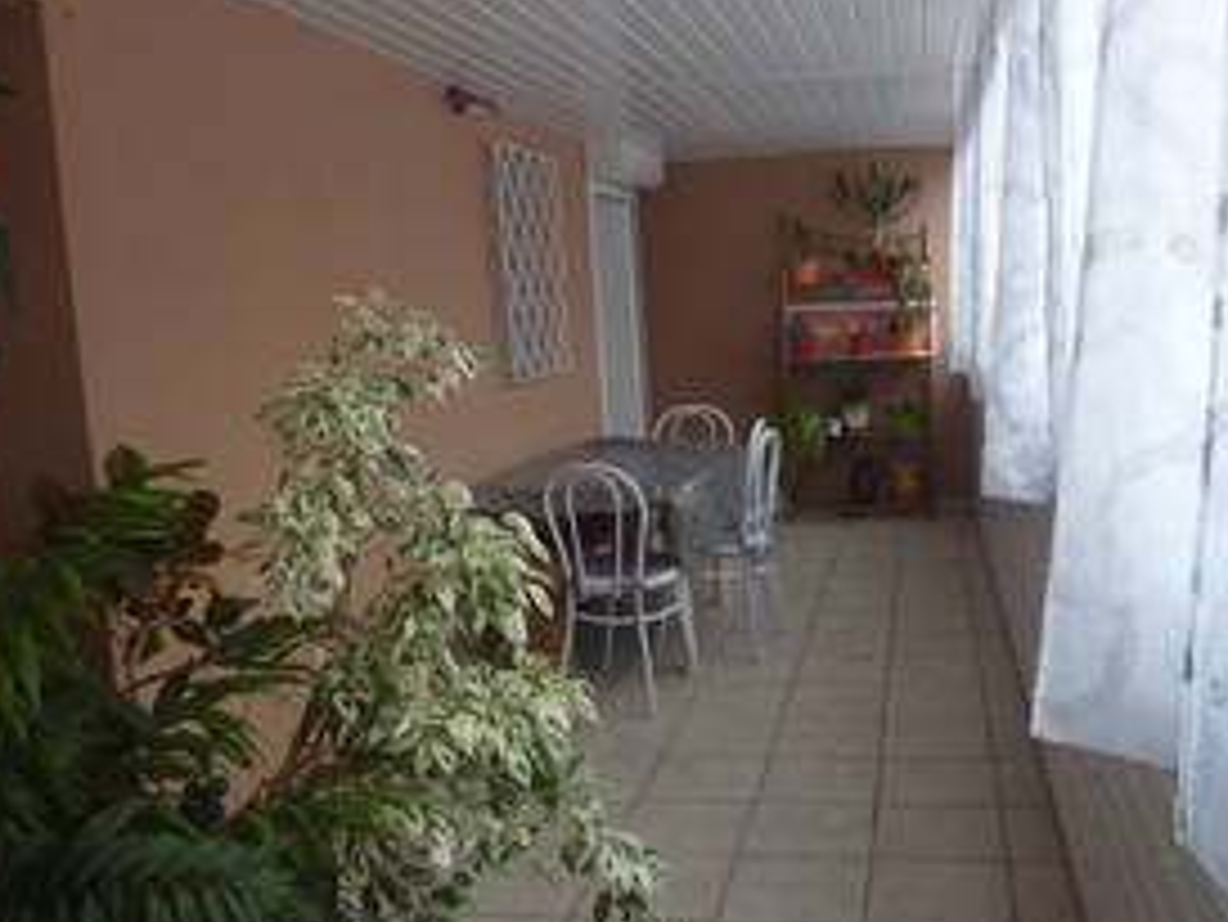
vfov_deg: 43.0
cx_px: 747
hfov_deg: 54.9
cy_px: 445
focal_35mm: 33
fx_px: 1171
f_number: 3.3
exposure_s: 1/30
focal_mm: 4.1
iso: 160
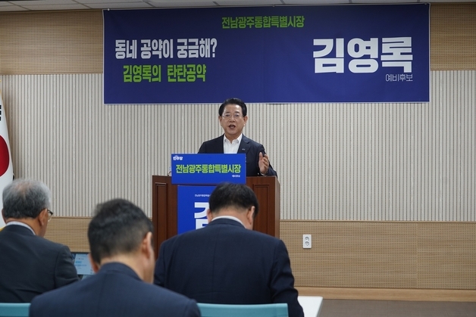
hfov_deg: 28.8
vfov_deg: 19.5
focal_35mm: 70
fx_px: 926
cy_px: 158
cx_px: 238
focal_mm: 70
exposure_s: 1/60
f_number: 5.6
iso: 1000
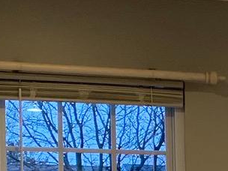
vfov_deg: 8.2
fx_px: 1153
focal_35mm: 175
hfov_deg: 10.4
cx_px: 461
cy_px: 310
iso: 160
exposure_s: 1/60
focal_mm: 4.25
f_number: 1.8
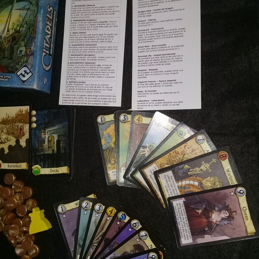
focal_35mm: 37
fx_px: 313
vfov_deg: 44.9
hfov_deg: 44.9
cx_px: 130
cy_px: 130
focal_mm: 3.3
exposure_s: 1/17
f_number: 2.2
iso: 200
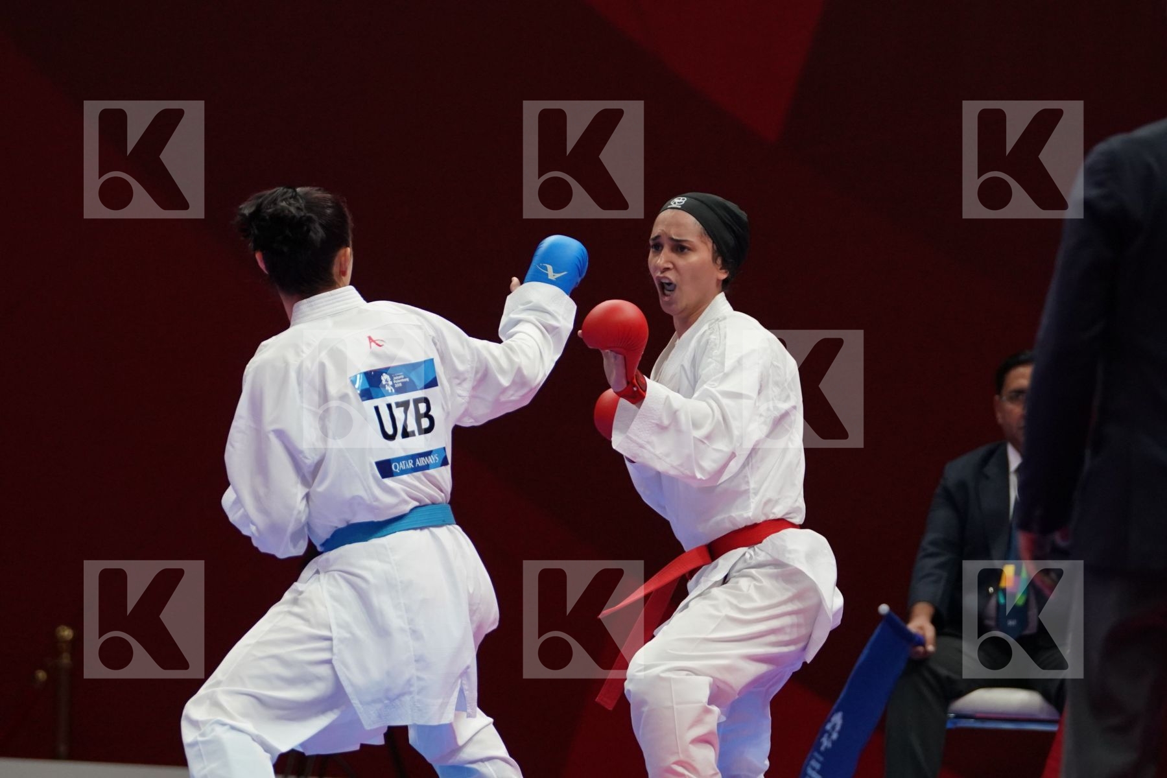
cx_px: 584
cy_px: 389
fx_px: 10210
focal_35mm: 315
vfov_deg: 4.4
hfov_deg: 6.5
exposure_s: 1/1000
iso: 2500
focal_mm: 210
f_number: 4
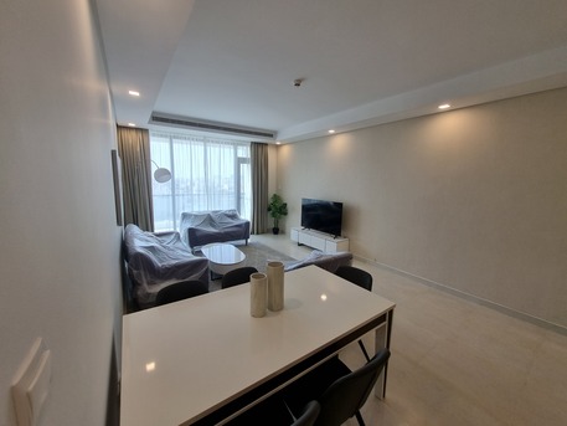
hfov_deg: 106.2
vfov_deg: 89.9
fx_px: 213
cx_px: 284
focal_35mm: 13
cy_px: 213
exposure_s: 1/107
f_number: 2.2
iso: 50
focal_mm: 1.74
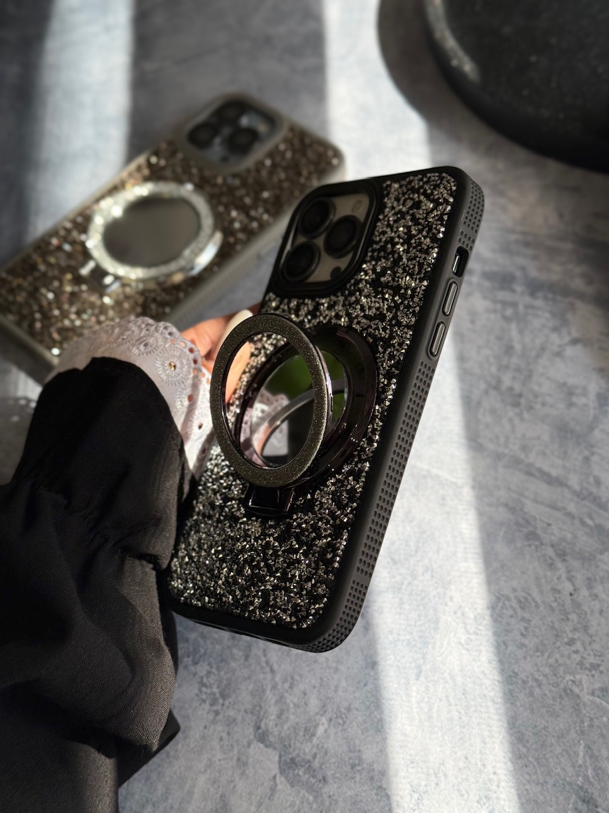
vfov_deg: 39.7
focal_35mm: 48
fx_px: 1126
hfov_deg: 30.3
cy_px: 406
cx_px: 304
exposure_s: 1/1149
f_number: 1.78
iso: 64
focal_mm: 6.76
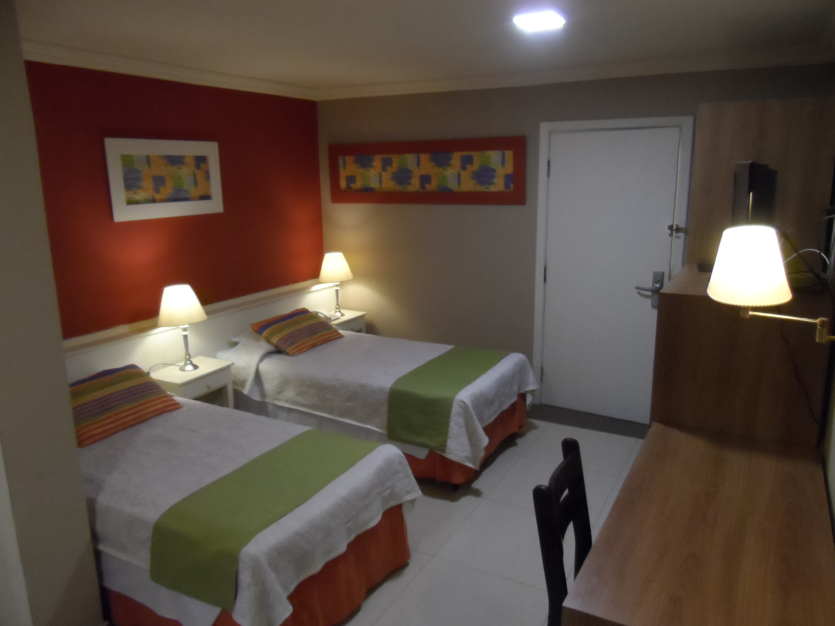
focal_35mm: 24
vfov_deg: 56.8
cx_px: 418
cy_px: 313
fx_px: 579
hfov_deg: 71.6
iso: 640
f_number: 3.2
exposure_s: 1/30
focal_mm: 4
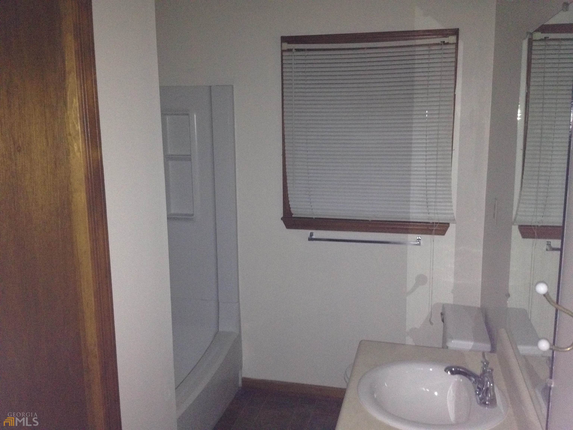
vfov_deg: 40.7
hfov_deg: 52.6
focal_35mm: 35
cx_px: 286
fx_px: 579
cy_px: 215
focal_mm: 4.28
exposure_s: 1/16
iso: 400
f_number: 2.4
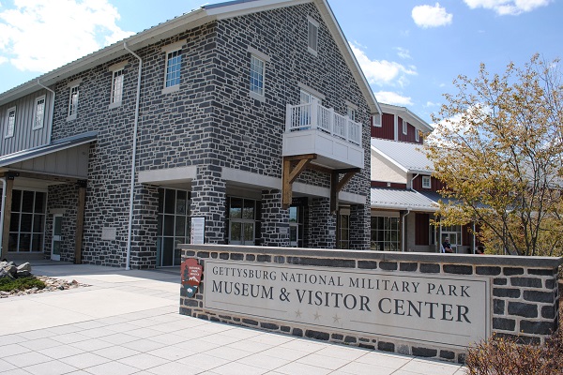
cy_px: 188
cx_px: 282
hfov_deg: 67.4
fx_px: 422
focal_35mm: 27
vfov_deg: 47.9
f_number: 8
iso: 100
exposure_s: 1/250
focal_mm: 18
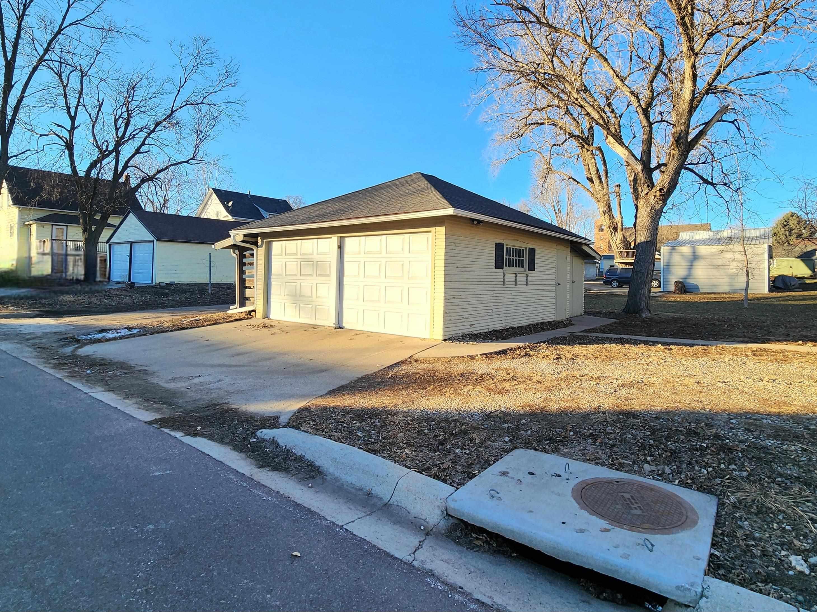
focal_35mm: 13
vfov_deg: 89.9
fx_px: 307
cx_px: 408
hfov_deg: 106.2
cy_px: 306
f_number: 2.2
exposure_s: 1/769
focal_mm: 2.2
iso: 50
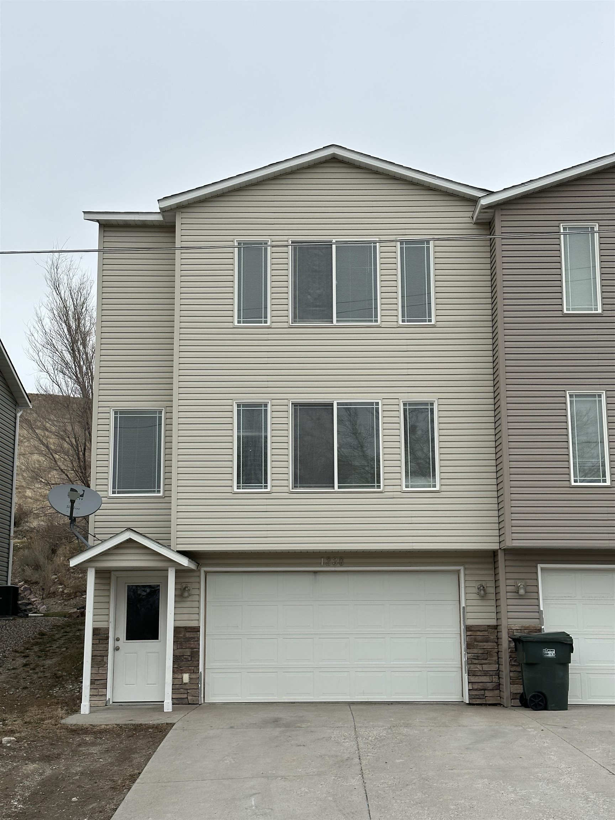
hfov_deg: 30.3
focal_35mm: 48
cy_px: 410
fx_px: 1137
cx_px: 308
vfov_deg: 39.7
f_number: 1.78
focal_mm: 6.86
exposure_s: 1/1848
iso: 64
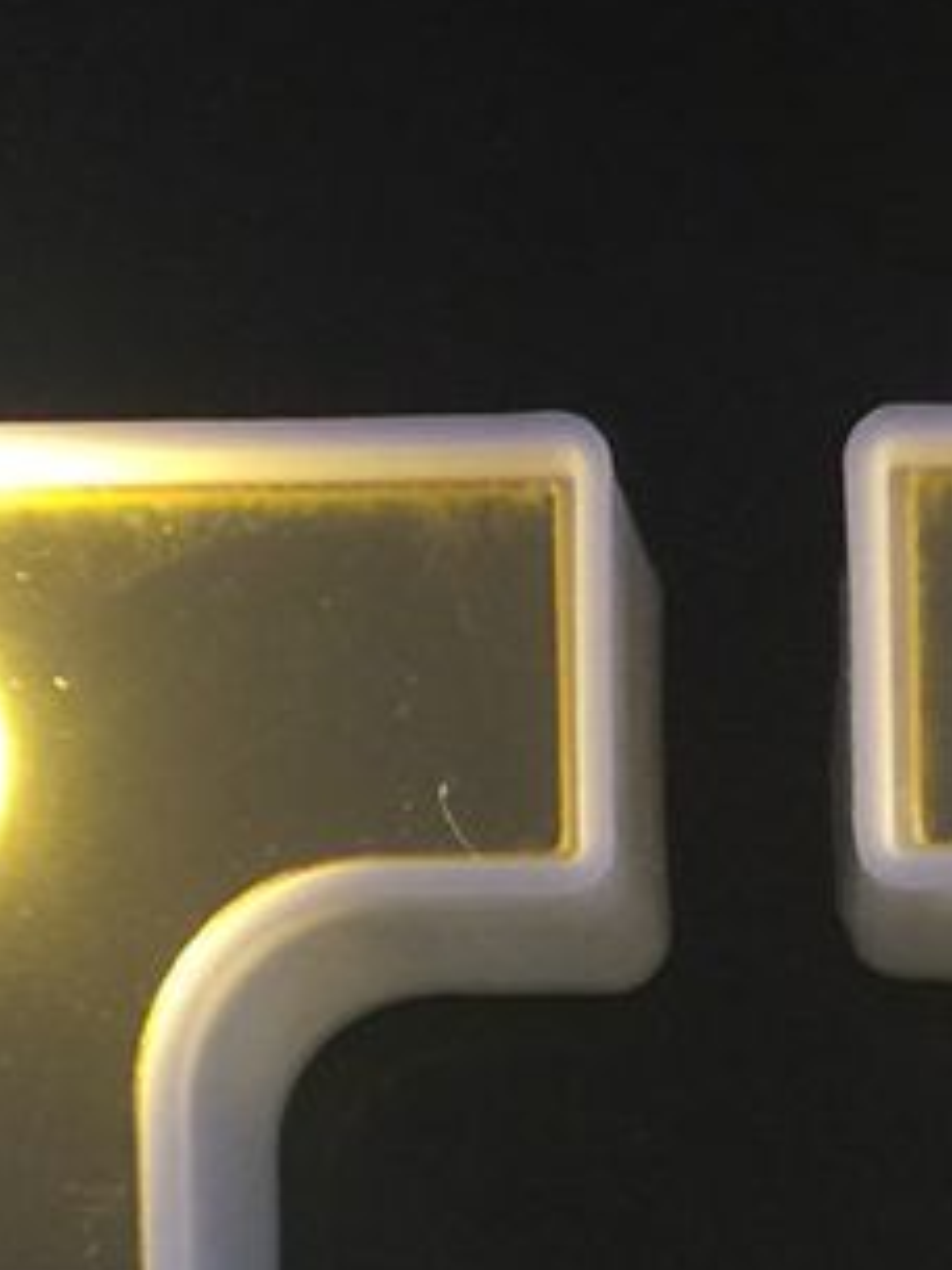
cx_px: 848
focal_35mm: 126
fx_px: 4620
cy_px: 1830
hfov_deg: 11.7
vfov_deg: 14.7
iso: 80
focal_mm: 4.15
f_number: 2.2
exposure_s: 1/17
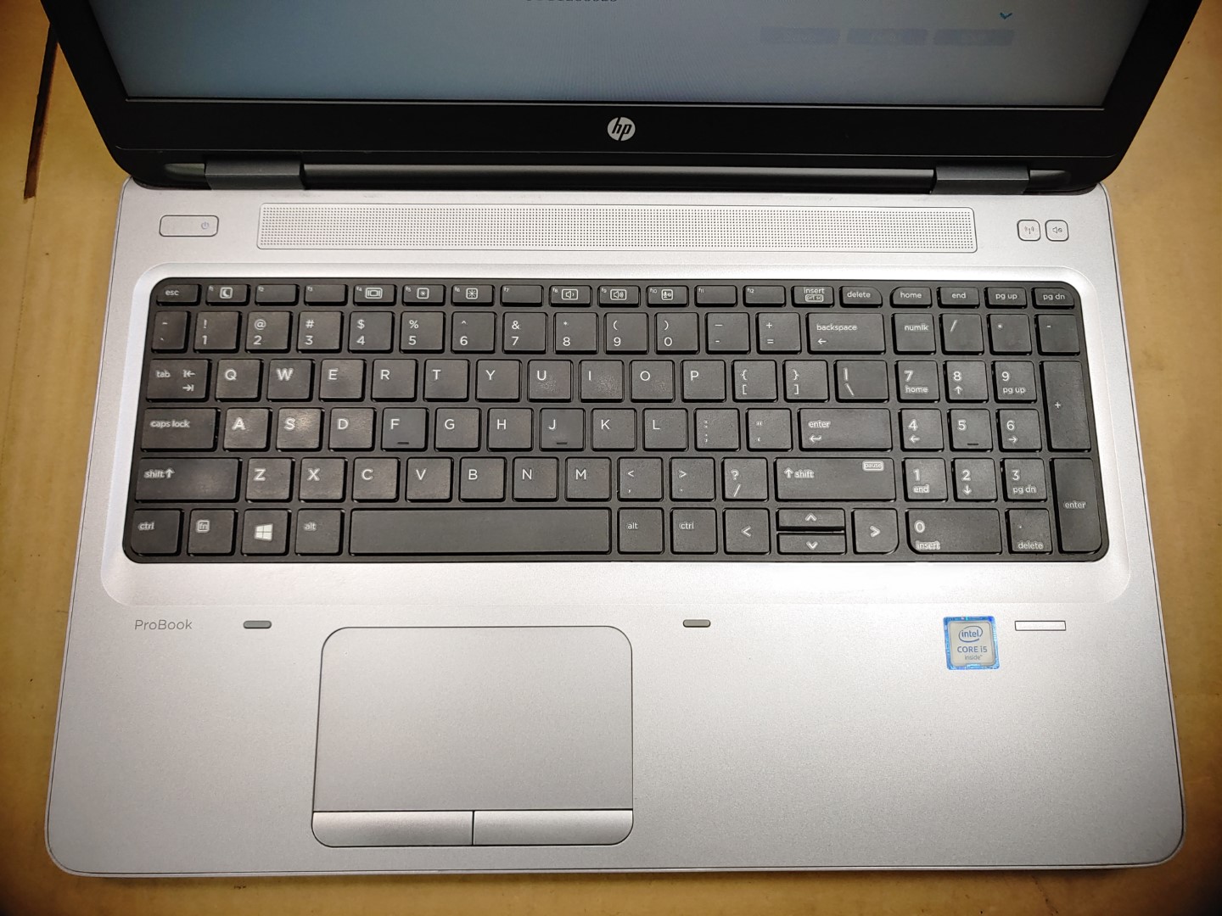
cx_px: 611
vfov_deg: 53.1
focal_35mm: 26
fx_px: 918
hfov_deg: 67.3
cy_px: 458
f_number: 1.8
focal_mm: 4.36
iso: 50
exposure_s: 1/136
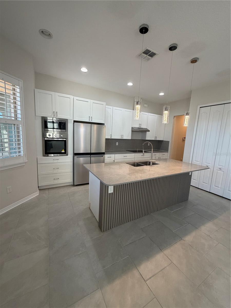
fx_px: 125
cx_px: 116
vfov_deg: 102.1
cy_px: 154
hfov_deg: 85.7
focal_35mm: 14
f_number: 2.2
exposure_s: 1/120
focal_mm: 2.22
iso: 200
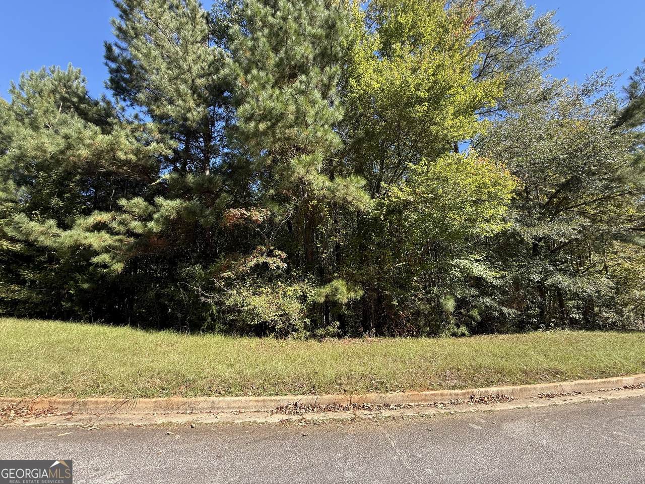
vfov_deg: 85.7
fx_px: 261
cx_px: 322
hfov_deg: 102.1
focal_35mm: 14
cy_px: 242
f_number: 2.2
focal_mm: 2.22
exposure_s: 1/306
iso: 50
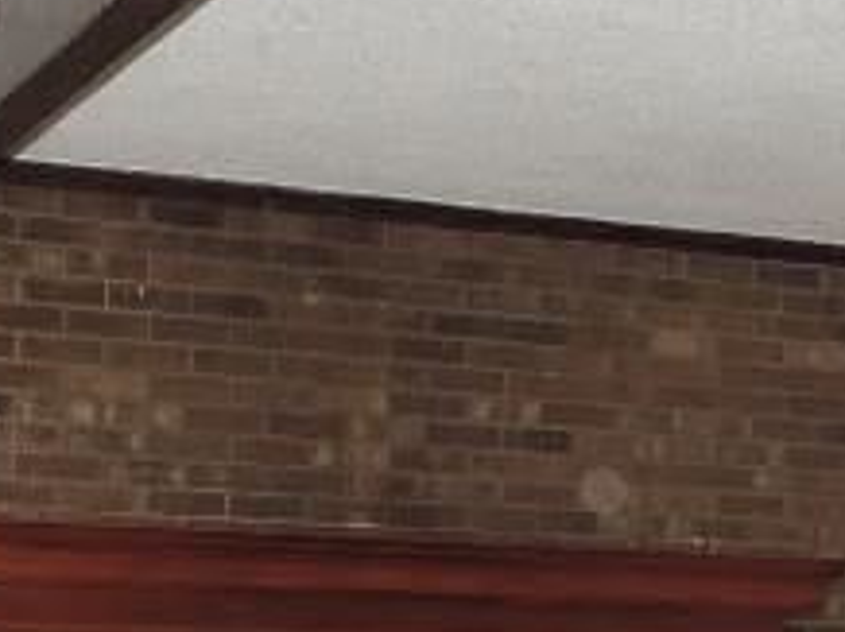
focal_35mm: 97
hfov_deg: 20.2
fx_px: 2365
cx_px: 504
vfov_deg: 14.9
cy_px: 682
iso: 250
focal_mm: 5.8
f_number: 3.2
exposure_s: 1/40
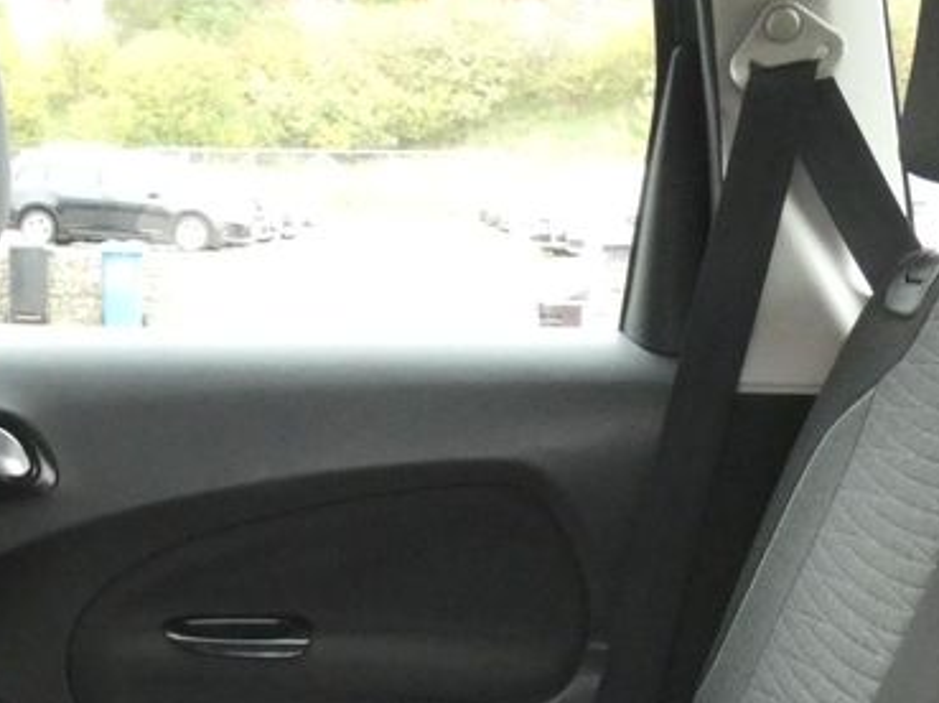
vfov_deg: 14.2
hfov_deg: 19.6
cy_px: 914
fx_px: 2710
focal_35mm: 100
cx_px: 265
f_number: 5.6
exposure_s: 1/80
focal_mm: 6.5
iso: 800
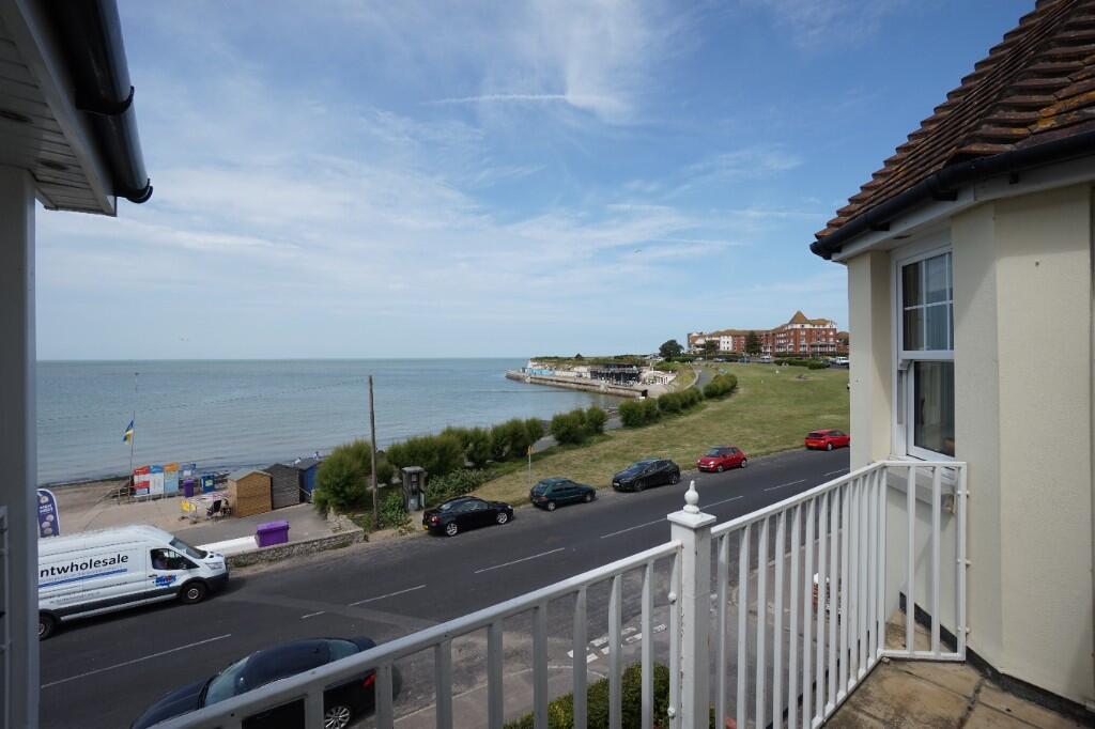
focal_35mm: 15
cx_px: 548
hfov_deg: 100.4
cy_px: 364
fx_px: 456
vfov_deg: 77.3
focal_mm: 10
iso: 100
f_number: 11
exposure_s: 1/160
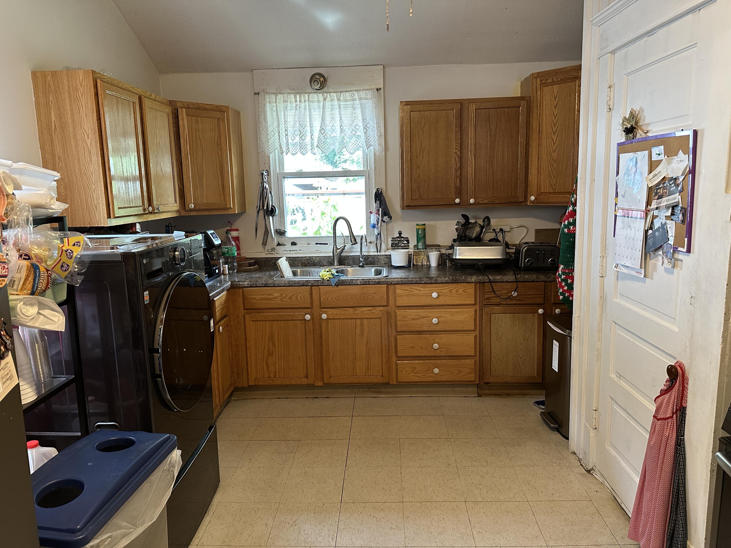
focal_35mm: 24
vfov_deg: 56.8
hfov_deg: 71.6
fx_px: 507
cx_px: 366
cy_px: 274
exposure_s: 1/60
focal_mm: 6.86
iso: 320
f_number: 1.78
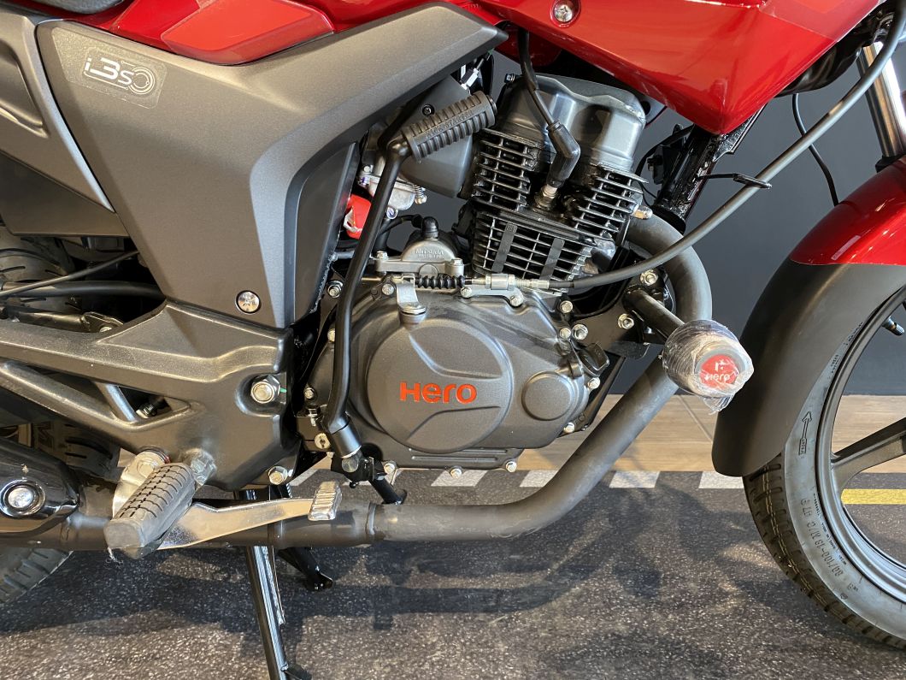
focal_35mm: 26
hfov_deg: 67.3
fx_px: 680
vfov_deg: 53.1
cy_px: 340
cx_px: 453
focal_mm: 4.25
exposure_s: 1/50
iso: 320
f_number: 1.8
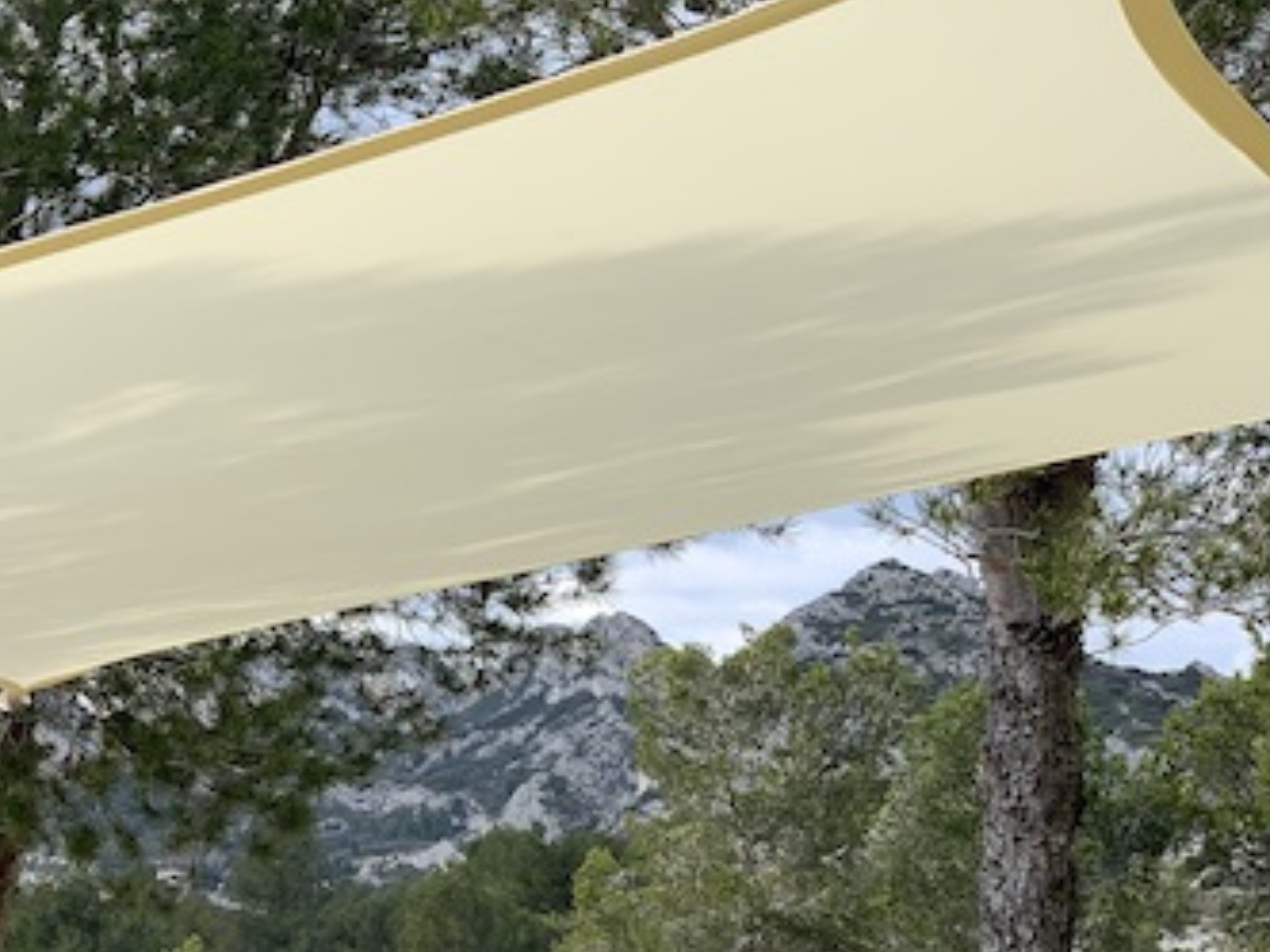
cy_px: 436
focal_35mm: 94
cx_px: 344
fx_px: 3449
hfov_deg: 20.7
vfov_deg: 15.7
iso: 16
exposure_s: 1/316
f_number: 2.4
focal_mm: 6
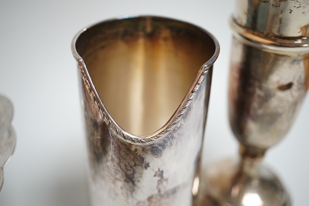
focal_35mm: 45
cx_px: 154
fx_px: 386
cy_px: 103
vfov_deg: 29.9
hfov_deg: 43.6
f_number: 5
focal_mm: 30
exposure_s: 1/250
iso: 2500
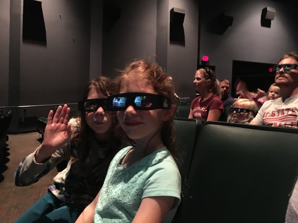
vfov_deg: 48.2
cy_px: 112
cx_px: 149
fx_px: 250
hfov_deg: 61.7
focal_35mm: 29
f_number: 2.2
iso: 800
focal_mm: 4.15
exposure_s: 1/15
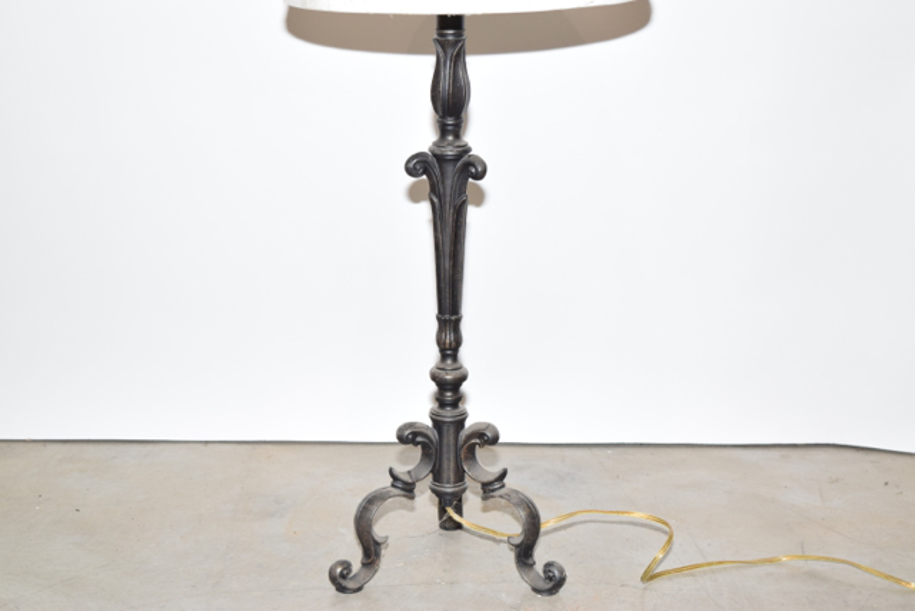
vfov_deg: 18.9
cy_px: 306
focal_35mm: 72
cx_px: 458
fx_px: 1830
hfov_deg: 28.1
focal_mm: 48
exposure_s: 1/125
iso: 800
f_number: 5.6
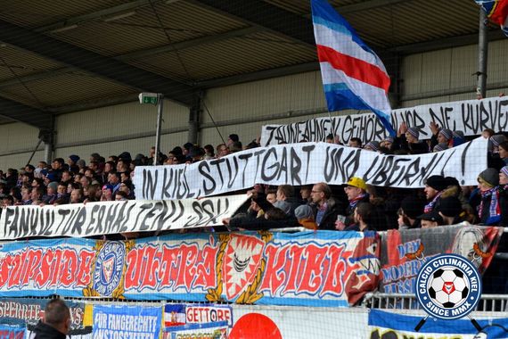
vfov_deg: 13.0
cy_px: 170
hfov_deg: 19.5
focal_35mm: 105
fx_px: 1482
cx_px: 254
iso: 640
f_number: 4
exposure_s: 1/1000
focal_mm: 70
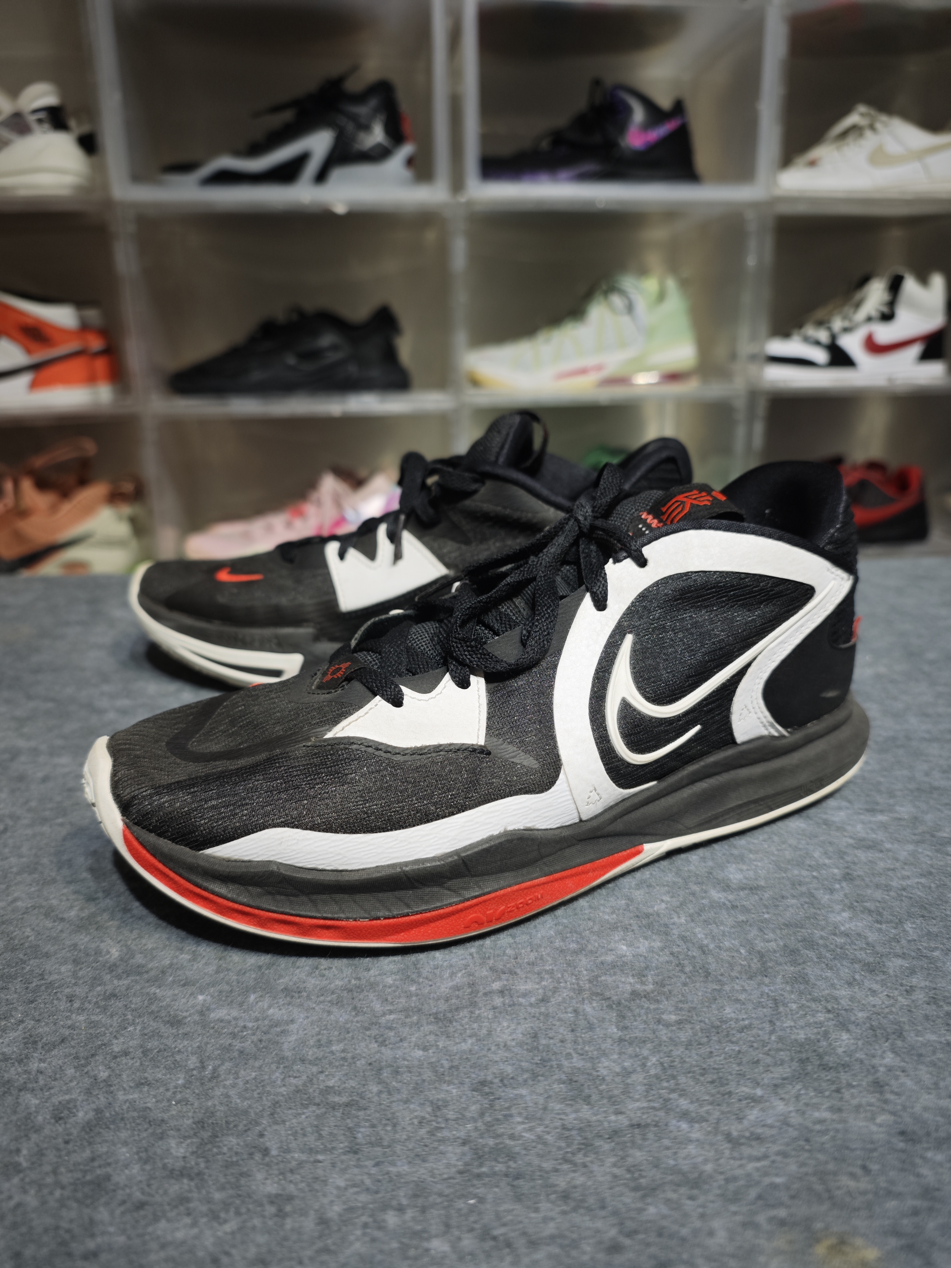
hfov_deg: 58.9
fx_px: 843
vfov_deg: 73.9
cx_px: 476
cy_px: 634
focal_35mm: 23
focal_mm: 6.68
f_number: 1.42
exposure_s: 1/100
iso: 50
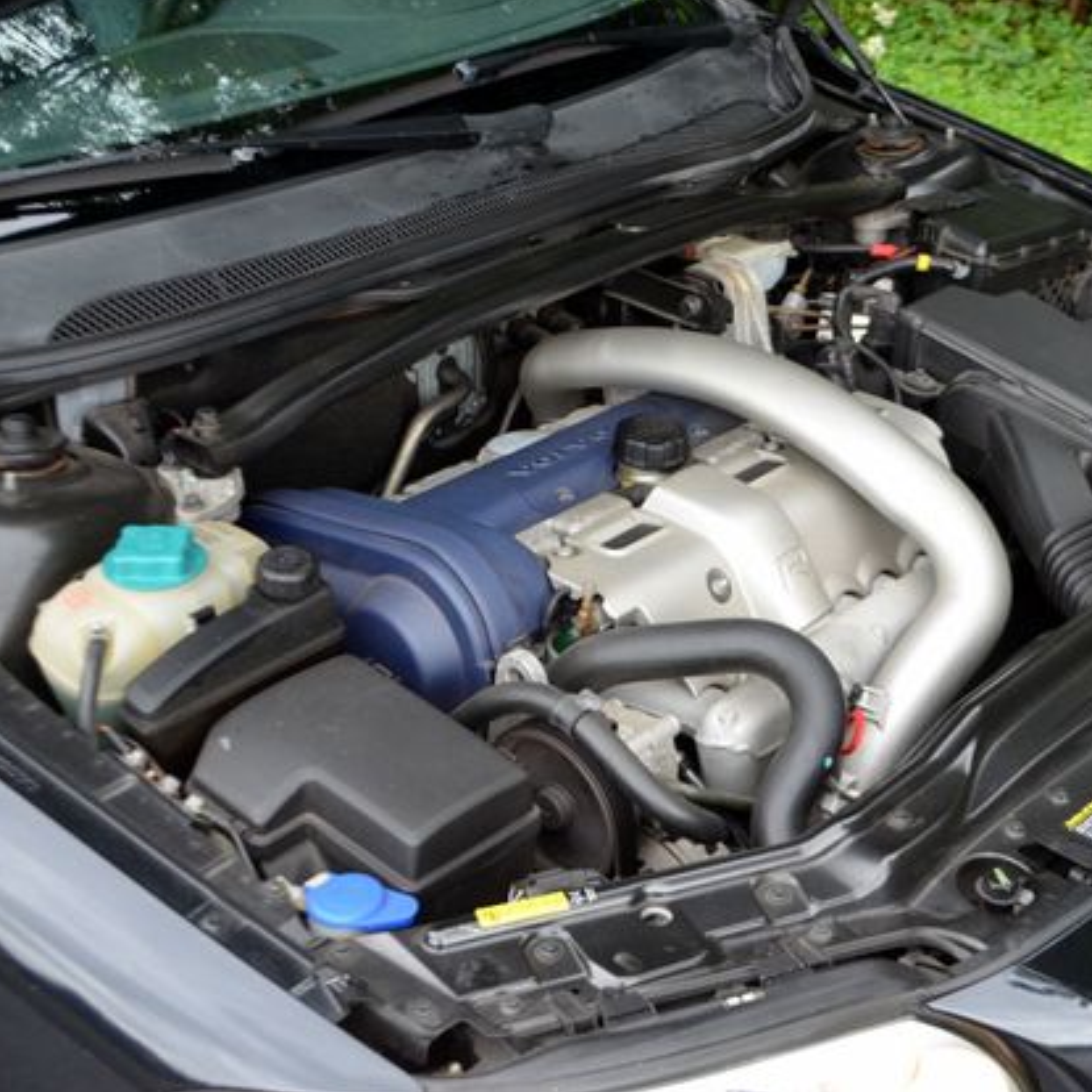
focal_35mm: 51
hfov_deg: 33.3
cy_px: 542
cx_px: 642
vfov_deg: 33.4
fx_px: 1820
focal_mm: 26
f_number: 4.5
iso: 400
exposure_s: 1/80
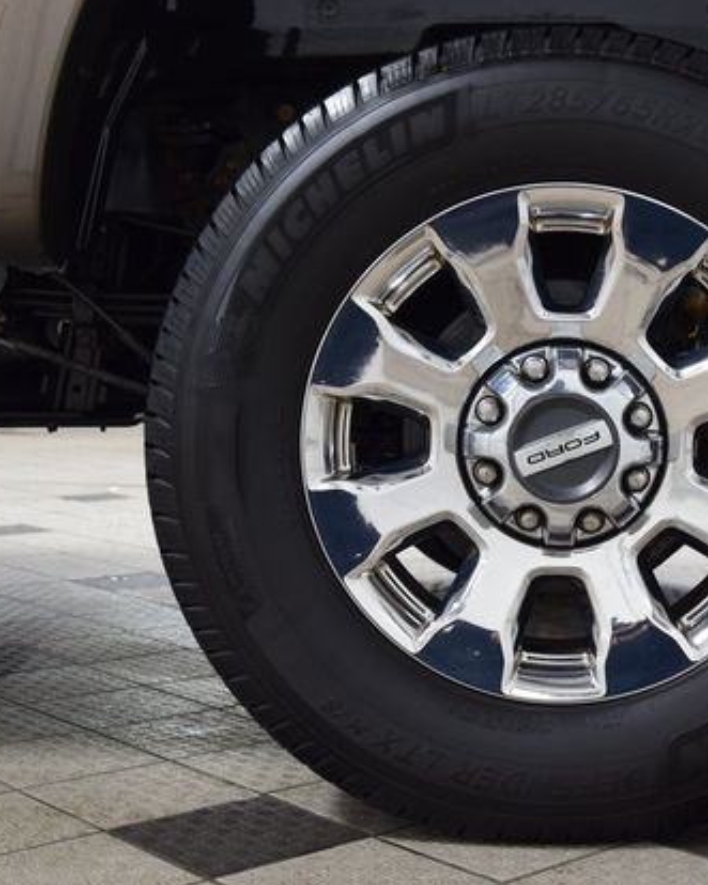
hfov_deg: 24.5
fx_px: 1598
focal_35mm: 61
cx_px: 586
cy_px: 452
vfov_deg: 31.0
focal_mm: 28
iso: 1000
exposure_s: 1/15
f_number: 6.3
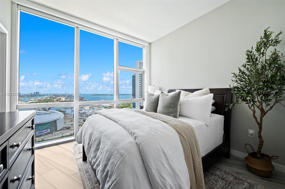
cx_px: 142
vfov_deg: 81.1
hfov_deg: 104.3
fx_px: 111
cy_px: 94
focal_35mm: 14
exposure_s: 1/30
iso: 200
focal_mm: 14
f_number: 8
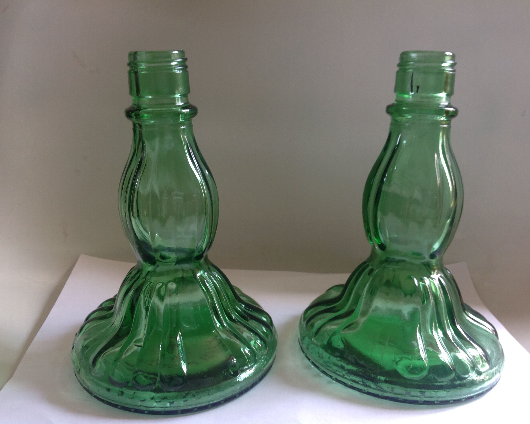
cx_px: 256
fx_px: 580
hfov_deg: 49.1
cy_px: 211
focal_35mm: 37
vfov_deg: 40.1
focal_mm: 4.28
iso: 50
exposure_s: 1/15
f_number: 2.4
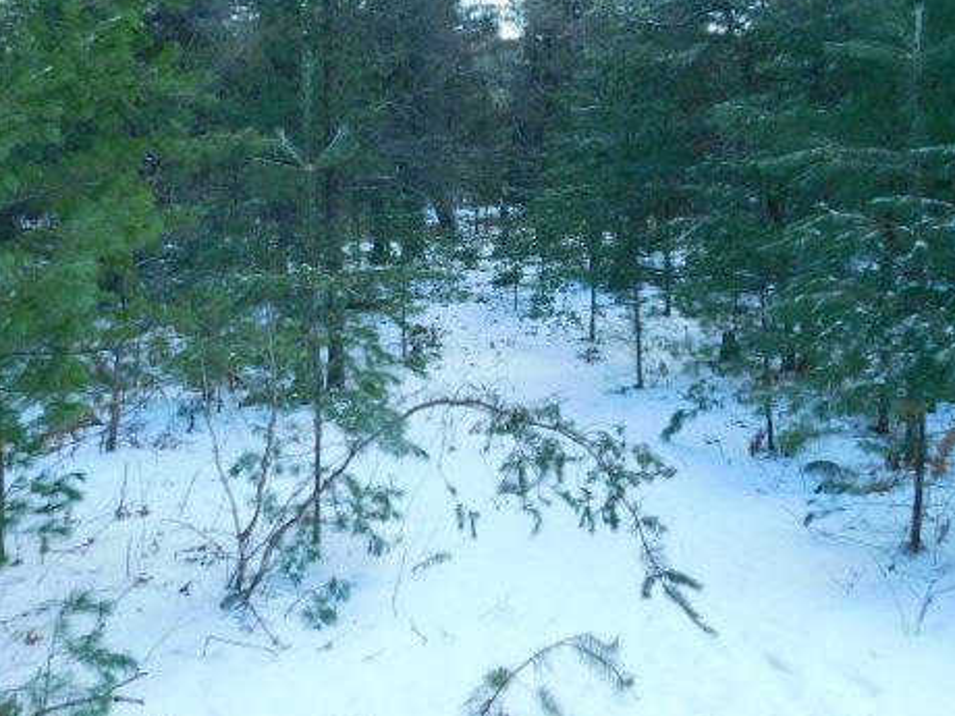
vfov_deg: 43.8
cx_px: 494
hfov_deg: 56.8
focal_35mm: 32
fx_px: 883
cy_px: 266
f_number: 3
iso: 125
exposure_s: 1/200
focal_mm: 4
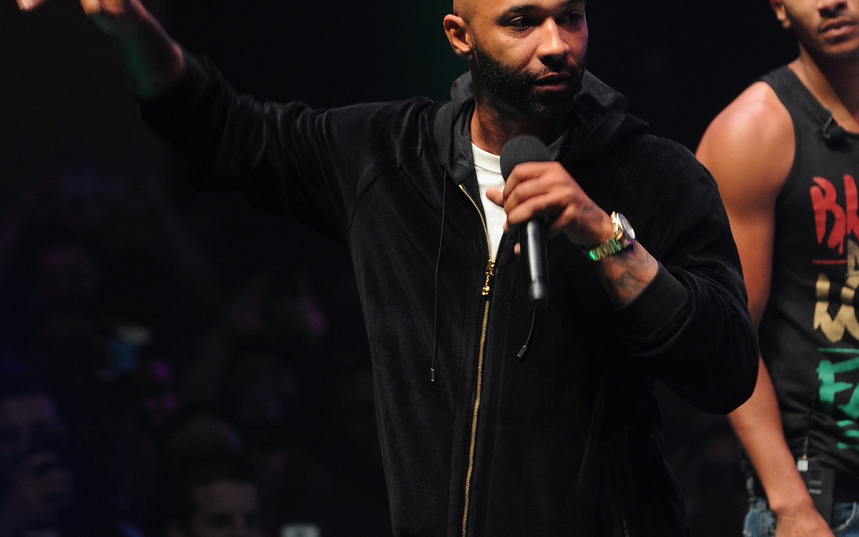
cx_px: 465
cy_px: 194
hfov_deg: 5.7
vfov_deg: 3.5
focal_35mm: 371
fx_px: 8687
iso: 1600
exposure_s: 1/80
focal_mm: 200
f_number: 4
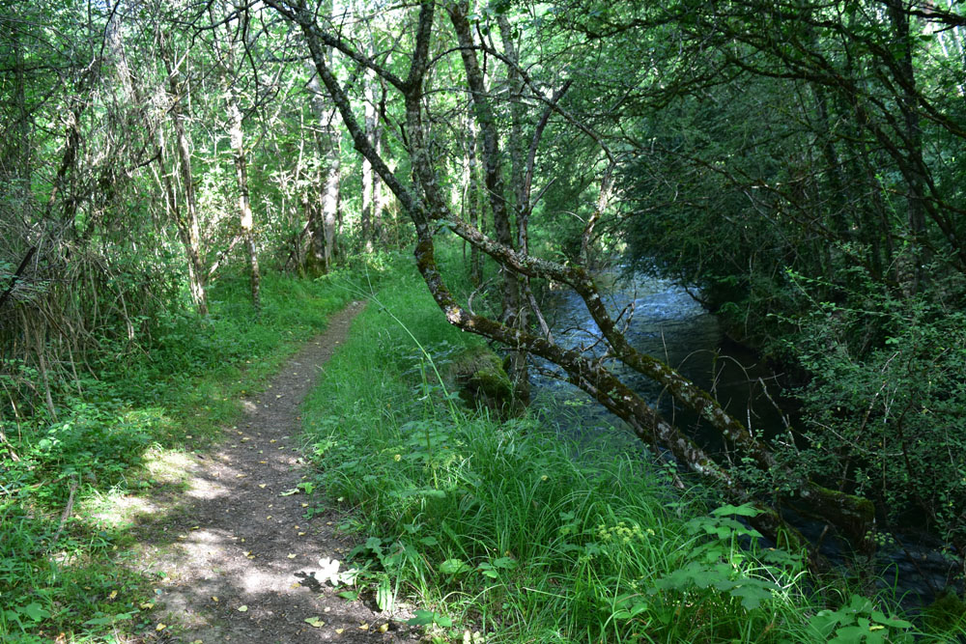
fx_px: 805
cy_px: 322
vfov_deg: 43.6
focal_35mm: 30
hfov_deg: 61.9
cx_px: 483
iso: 400
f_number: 6.3
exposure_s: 1/20
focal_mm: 20
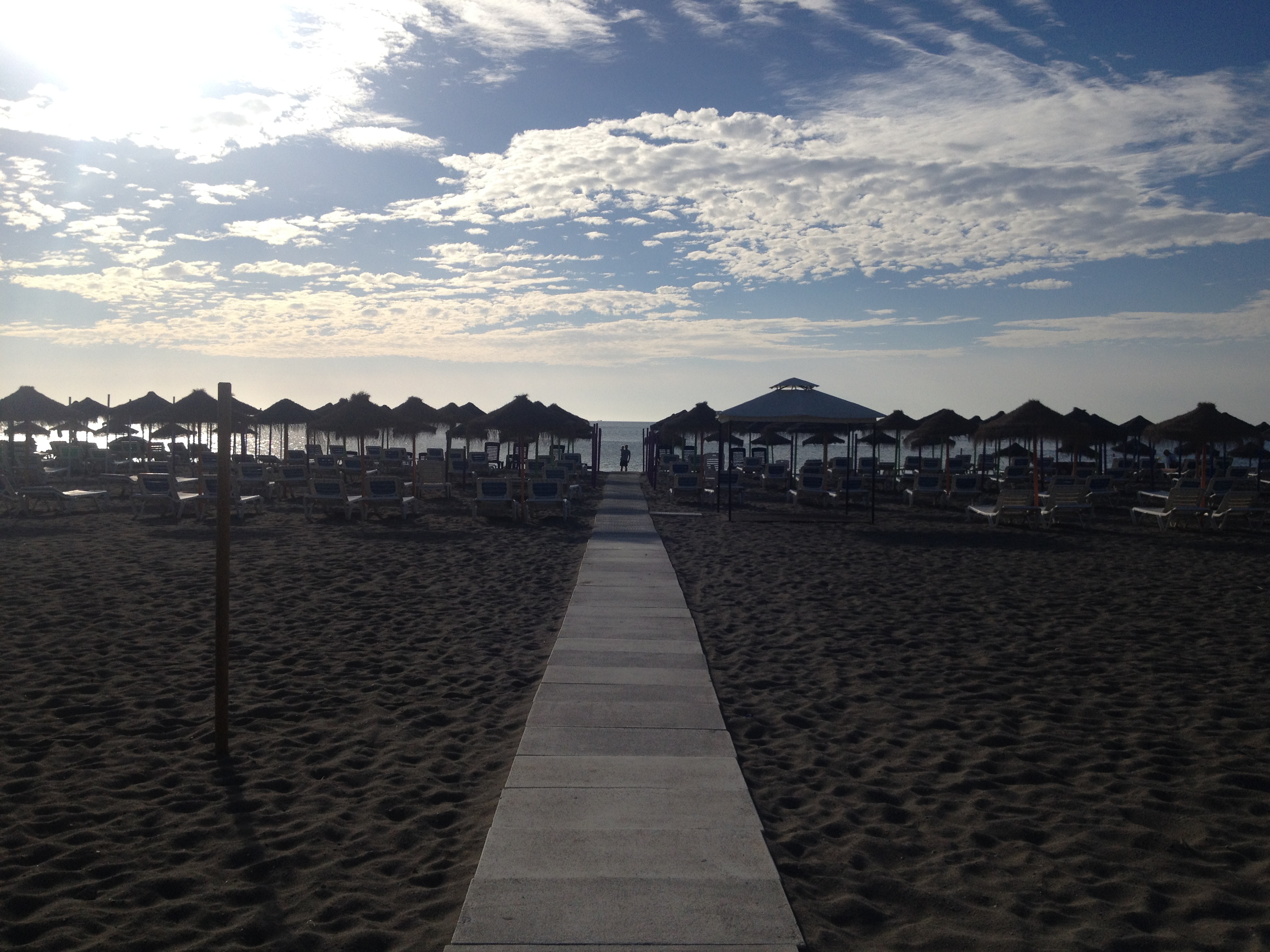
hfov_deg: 52.6
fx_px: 1284
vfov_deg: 40.7
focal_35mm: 35
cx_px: 635
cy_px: 476
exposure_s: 1/5025
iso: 50
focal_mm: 4.28
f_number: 2.4
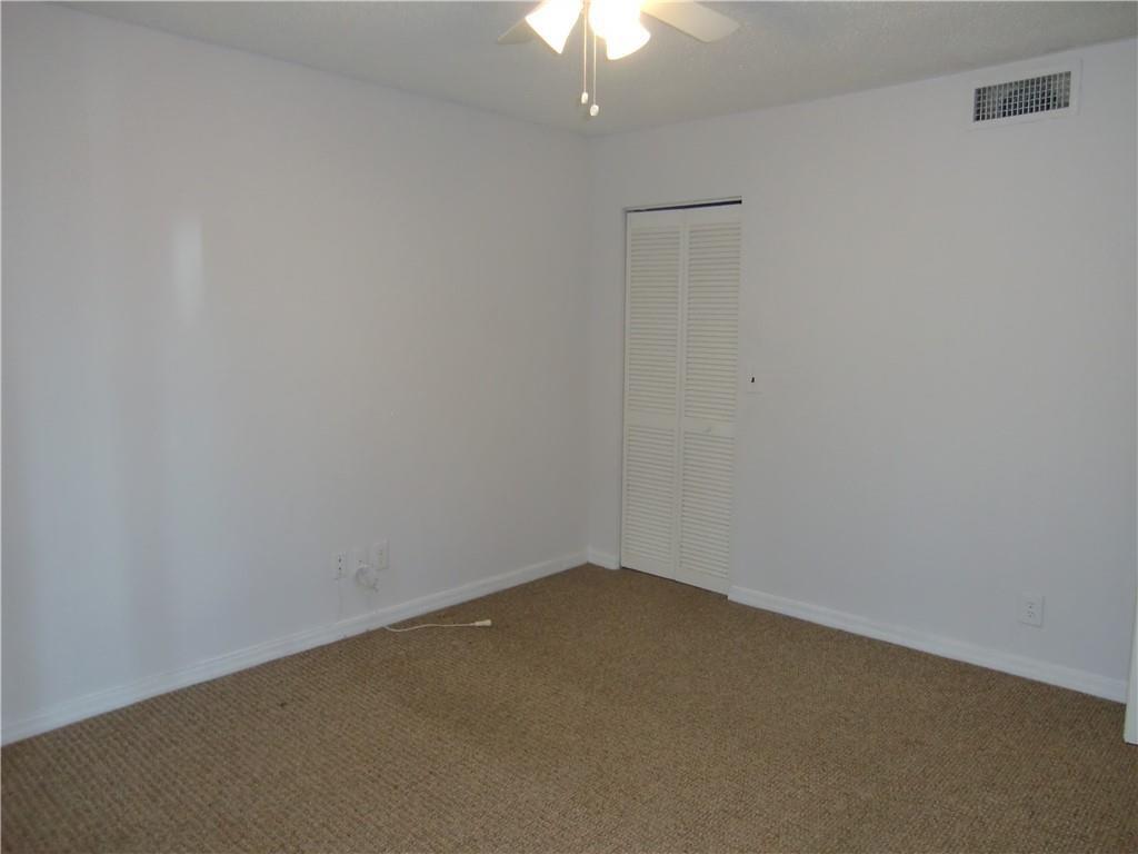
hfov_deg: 71.6
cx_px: 569
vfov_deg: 56.8
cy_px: 427
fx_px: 789
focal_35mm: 24
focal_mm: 4.3
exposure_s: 1/60
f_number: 3.2
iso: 250
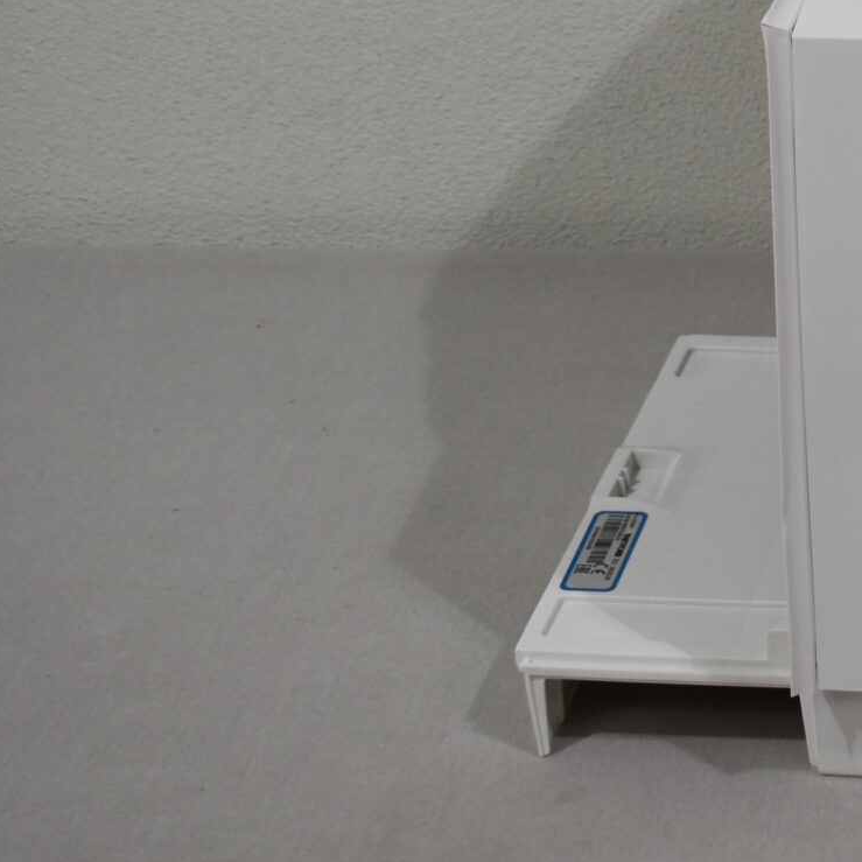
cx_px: 1319
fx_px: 2986
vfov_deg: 16.2
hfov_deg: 15.1
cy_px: 41
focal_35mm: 106
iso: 250
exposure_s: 1/125
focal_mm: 24
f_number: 5.6
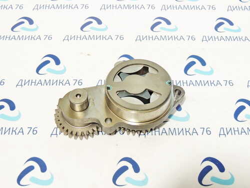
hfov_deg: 38.2
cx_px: 125
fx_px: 361
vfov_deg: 29.1
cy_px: 94
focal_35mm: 50
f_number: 3.6
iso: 400
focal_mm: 8.9
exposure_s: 1/15
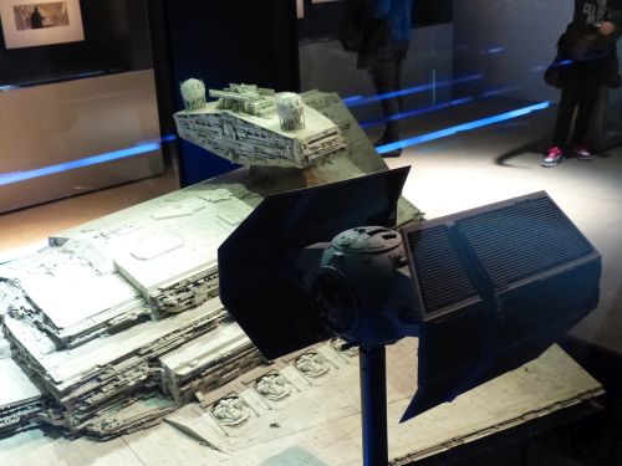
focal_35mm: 42
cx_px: 311
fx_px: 755
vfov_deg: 34.3
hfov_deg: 44.8
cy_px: 233
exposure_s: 1/25
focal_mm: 7.6
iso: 800
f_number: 2.8
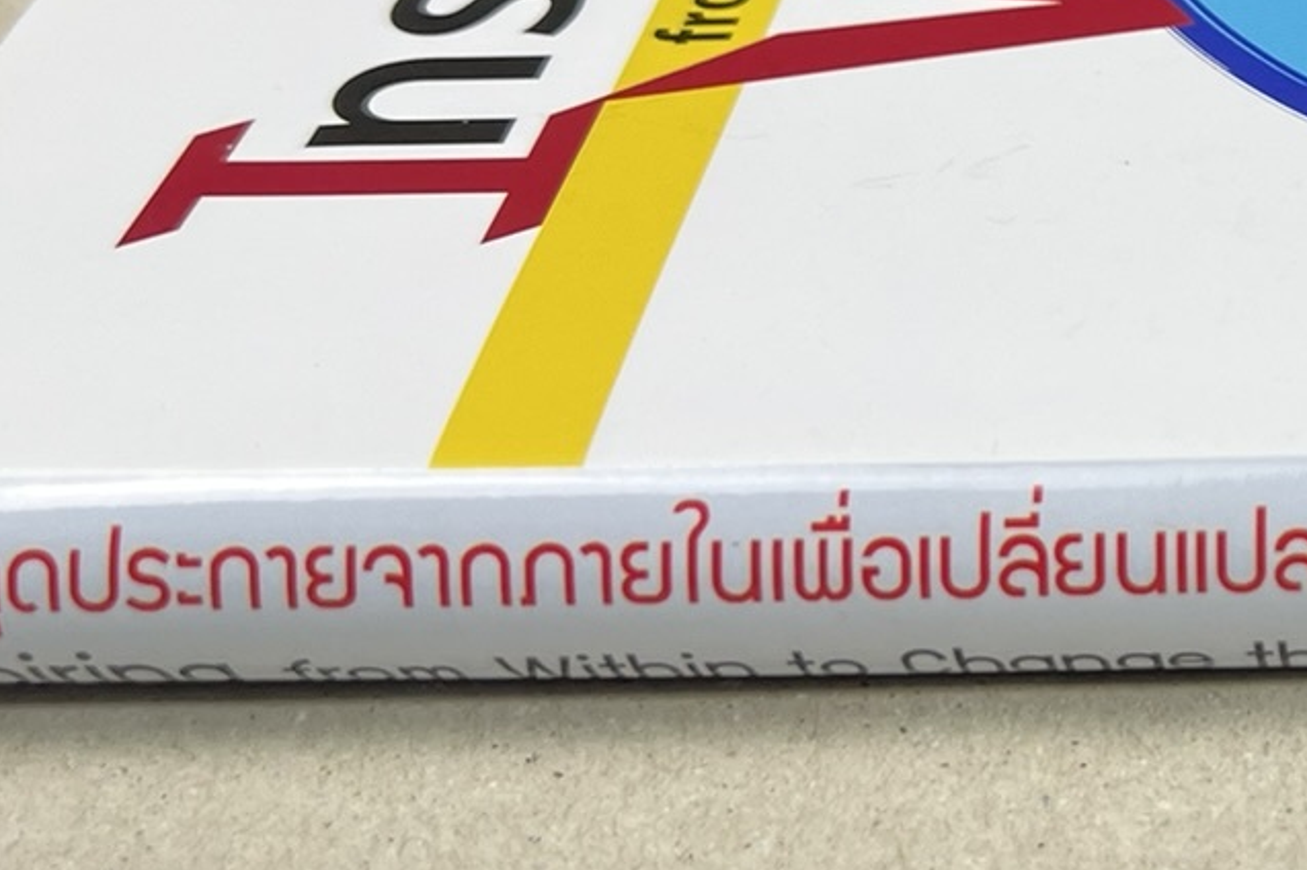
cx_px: 1576
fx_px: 3157
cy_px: -90
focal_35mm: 87
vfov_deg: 15.3
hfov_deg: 21.7
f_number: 1.5
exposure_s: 1/105
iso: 32
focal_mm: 5.7
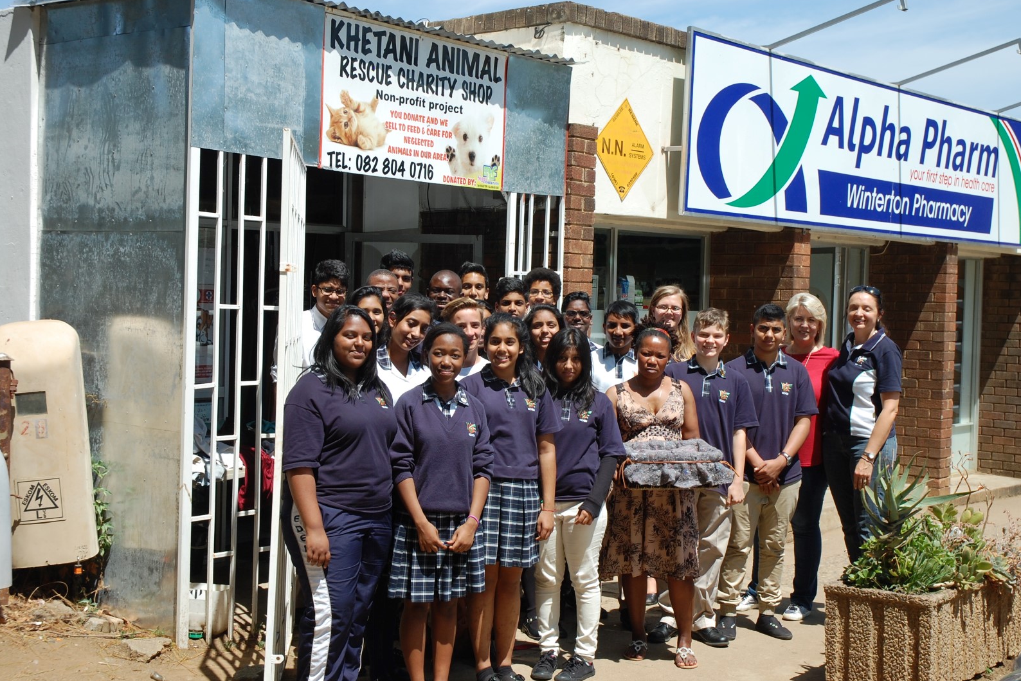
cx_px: 509
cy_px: 338
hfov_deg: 41.5
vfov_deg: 28.4
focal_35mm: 48
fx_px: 1347
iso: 200
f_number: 8
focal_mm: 31
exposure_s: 1/250
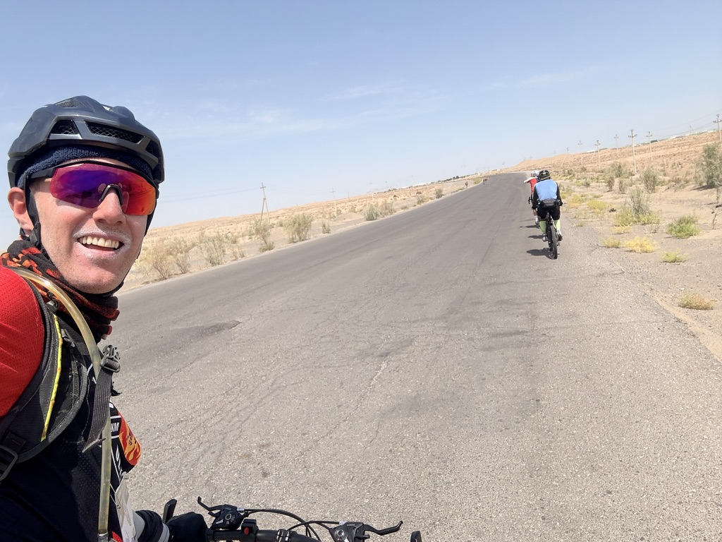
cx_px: 361
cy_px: 271
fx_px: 480
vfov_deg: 58.9
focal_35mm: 23
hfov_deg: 73.9
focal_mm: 2.69
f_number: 1.9
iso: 25
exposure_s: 1/1923
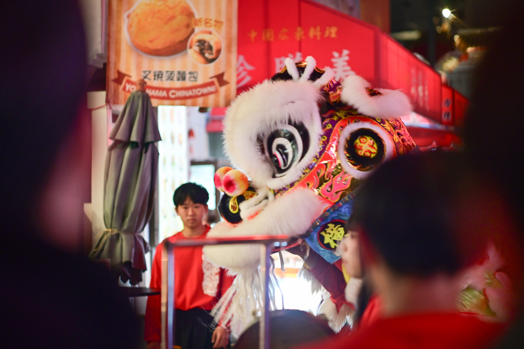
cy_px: 174
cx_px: 262
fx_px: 1527
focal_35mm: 105
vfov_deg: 13.0
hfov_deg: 19.5
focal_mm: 105
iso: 1100
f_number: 2.5
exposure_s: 1/125
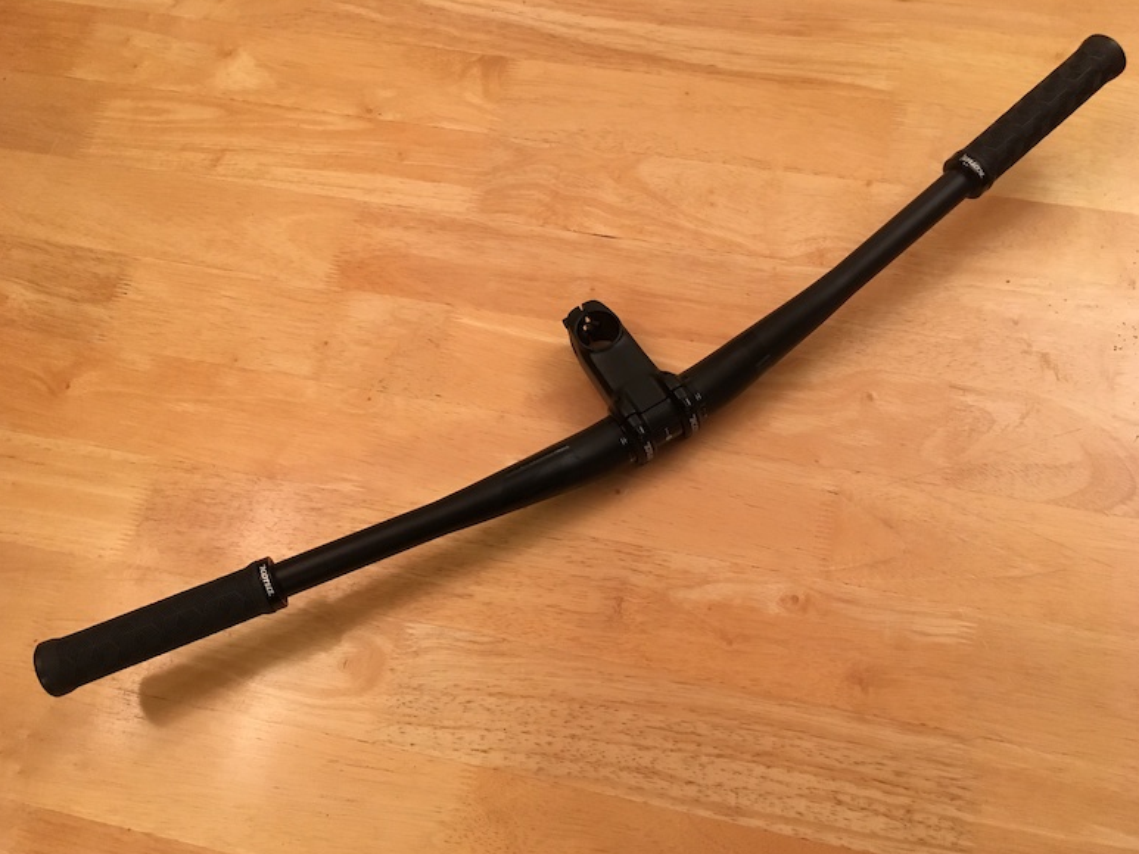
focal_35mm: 30
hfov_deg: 60.0
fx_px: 987
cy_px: 431
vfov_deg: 46.8
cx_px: 572
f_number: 2.2
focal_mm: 4.15
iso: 125
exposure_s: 1/30
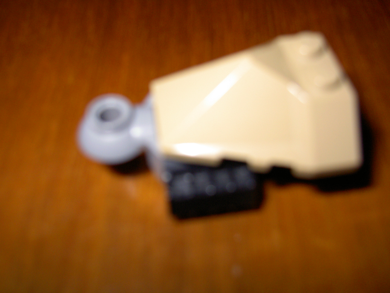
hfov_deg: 54.0
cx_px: 195
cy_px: 146
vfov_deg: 41.8
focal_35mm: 34
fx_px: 383
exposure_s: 1/60
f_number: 2.8
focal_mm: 5.6
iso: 100
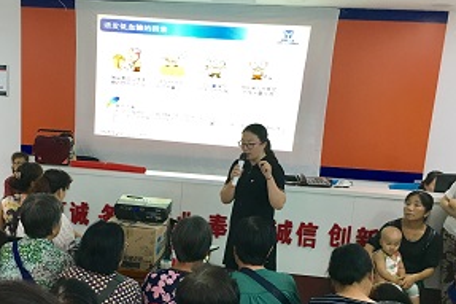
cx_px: 154
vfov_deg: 27.0
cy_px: 239
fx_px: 620
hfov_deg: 39.9
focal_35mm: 49
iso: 125
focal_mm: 4.15
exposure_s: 1/33
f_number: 2.2
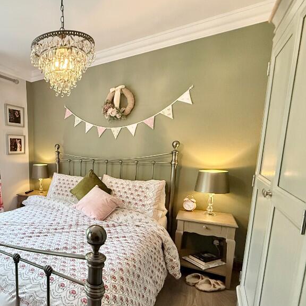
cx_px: 51
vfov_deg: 68.8
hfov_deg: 62.3
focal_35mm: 22
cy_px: 185
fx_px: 220
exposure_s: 1/100
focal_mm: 2.22
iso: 500
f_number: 2.2
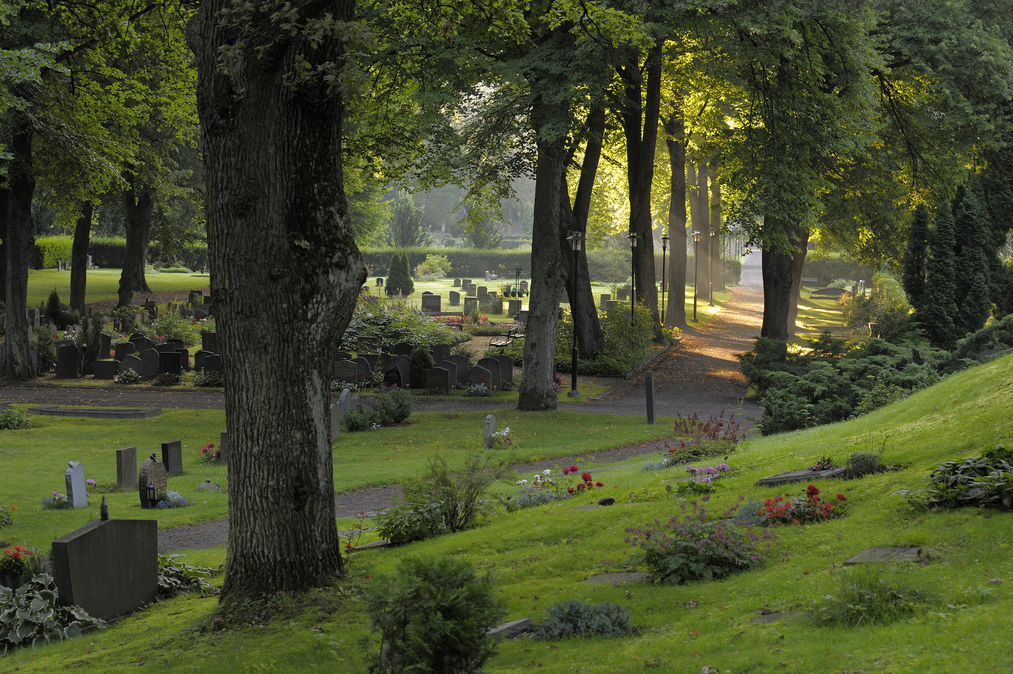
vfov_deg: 17.0
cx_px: 506
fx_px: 2250
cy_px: 337
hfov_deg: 25.4
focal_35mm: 80
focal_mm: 80
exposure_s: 1/25
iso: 250
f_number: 6.3
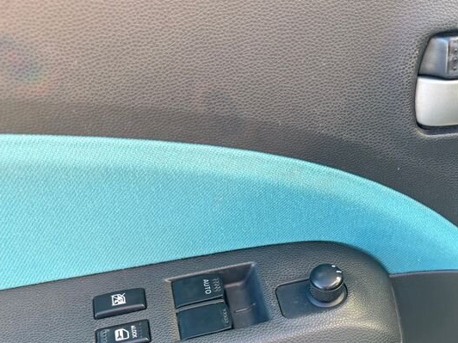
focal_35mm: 50
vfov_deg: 28.9
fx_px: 662
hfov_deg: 37.2
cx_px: 347
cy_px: 235
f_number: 1.6
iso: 100
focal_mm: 5.96
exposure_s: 1/207
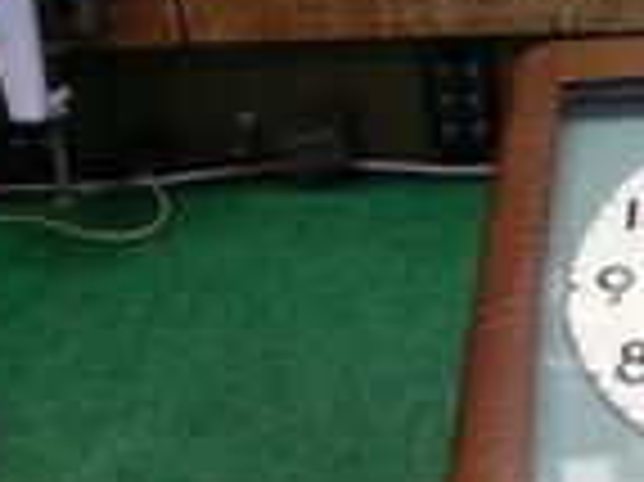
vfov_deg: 14.9
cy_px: 574
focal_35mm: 96
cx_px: 793
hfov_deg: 19.2
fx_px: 1784
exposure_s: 1/25
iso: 200
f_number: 2.8
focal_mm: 6
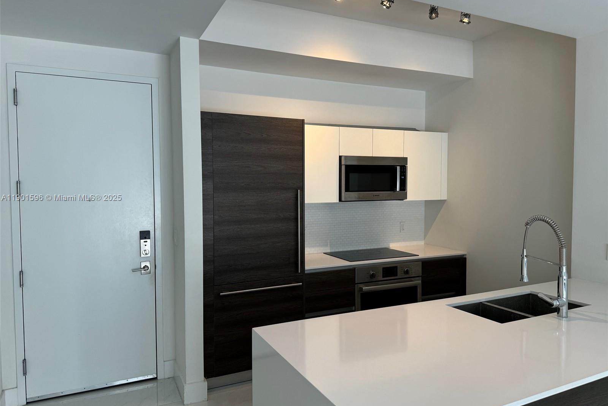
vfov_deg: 51.3
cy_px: 198
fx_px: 422
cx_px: 304
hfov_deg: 71.5
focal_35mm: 25
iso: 100
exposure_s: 1/120
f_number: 1.78
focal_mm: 6.86
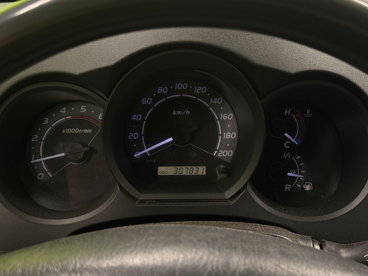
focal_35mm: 48
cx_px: 184
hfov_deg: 39.7
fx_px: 510
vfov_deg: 30.3
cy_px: 138
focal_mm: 6.76
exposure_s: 1/50
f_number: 1.78
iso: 250
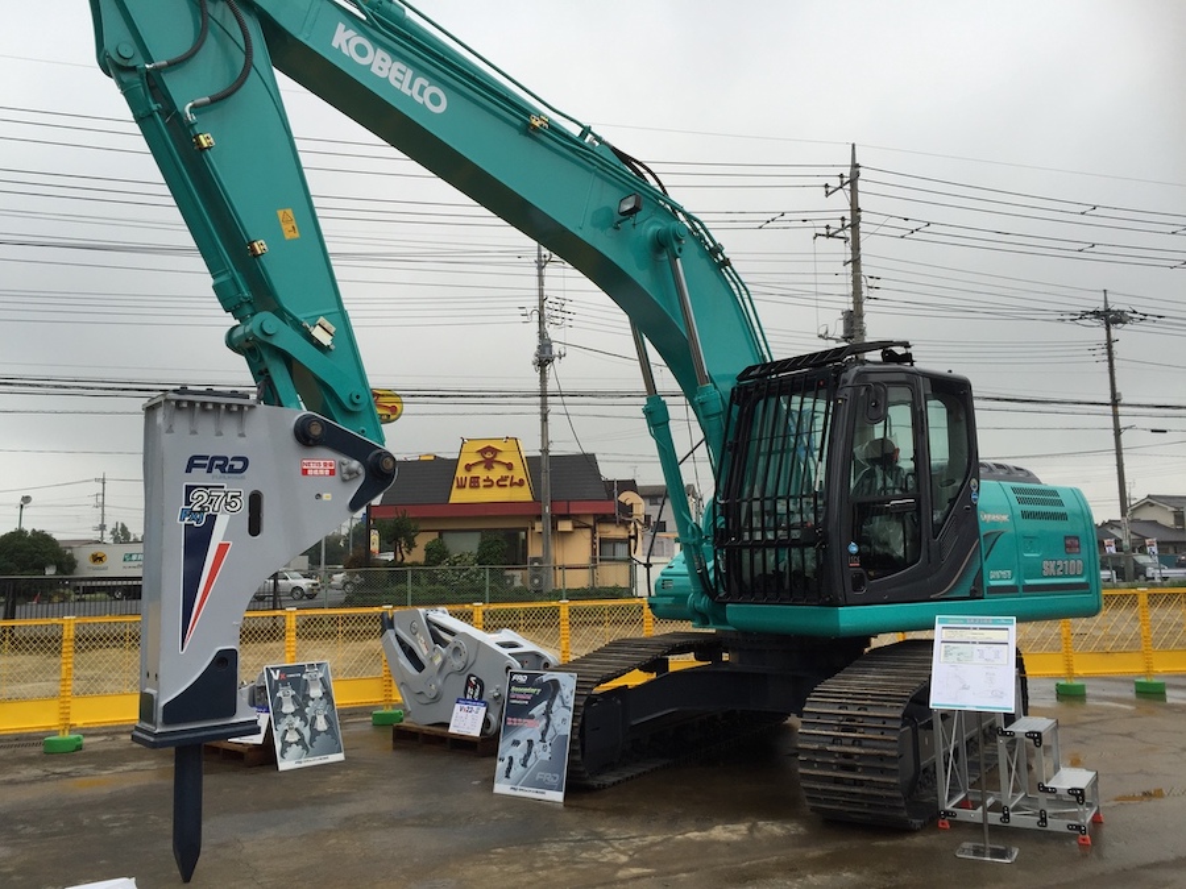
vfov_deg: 48.2
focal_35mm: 29
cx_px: 593
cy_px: 444
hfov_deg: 61.7
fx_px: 994
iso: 32
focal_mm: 4.15
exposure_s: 1/380
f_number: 2.2
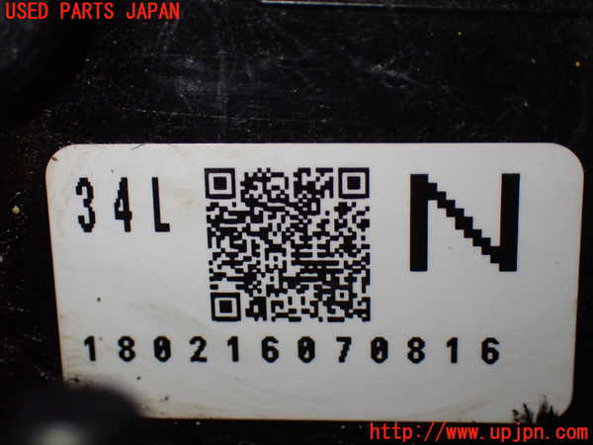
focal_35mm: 71
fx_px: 1216
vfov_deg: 20.7
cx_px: 296
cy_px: 222
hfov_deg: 27.4
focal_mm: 12.73
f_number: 3.9
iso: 640
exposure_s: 1/250
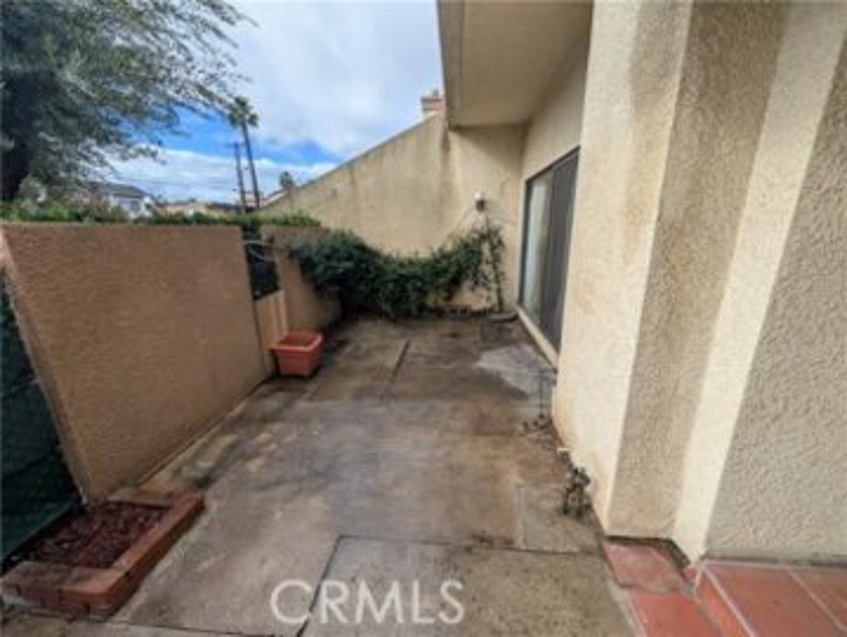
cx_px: 424
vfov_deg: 94.6
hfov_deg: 110.5
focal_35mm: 12
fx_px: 294
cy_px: 318
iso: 53
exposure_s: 1/2660
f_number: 1.7
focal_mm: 2.02
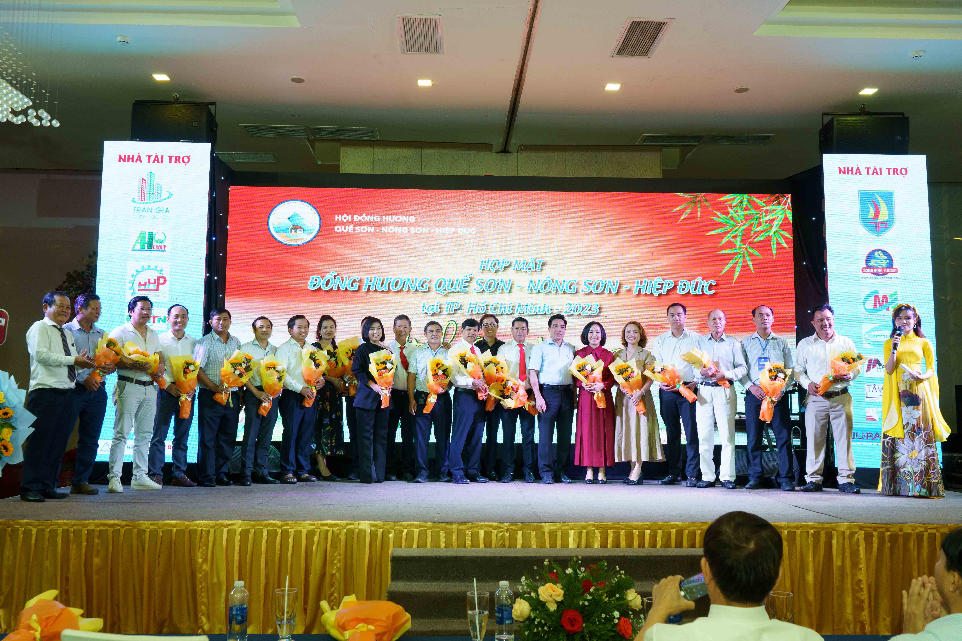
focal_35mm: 31
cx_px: 481
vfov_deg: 42.3
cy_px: 320
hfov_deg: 60.3
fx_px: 828
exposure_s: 1/160
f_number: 6.3
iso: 2000
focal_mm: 31
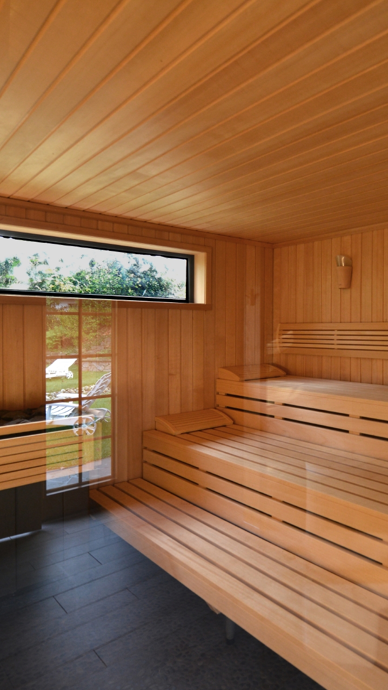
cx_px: 313
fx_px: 421
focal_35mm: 23
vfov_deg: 78.7
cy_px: 358
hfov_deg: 46.8
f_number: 2.8
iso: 500
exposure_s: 1/125
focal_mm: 14
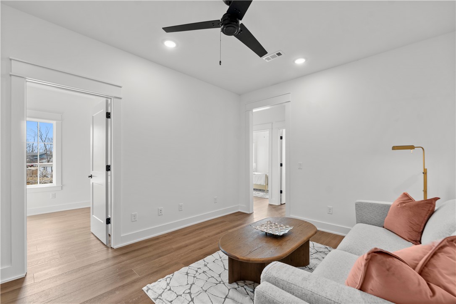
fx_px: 190
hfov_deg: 100.4
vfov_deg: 77.3
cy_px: 152
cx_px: 228
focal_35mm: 15
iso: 640
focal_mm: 15
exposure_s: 1/13
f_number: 8
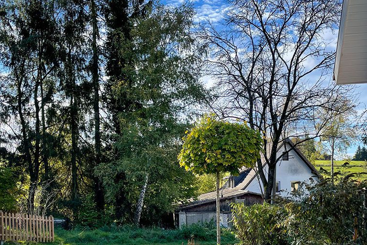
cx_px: 207
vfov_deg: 29.1
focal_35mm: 46
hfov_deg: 42.6
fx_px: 469
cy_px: 159
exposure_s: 1/160
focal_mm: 35
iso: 1000
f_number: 4
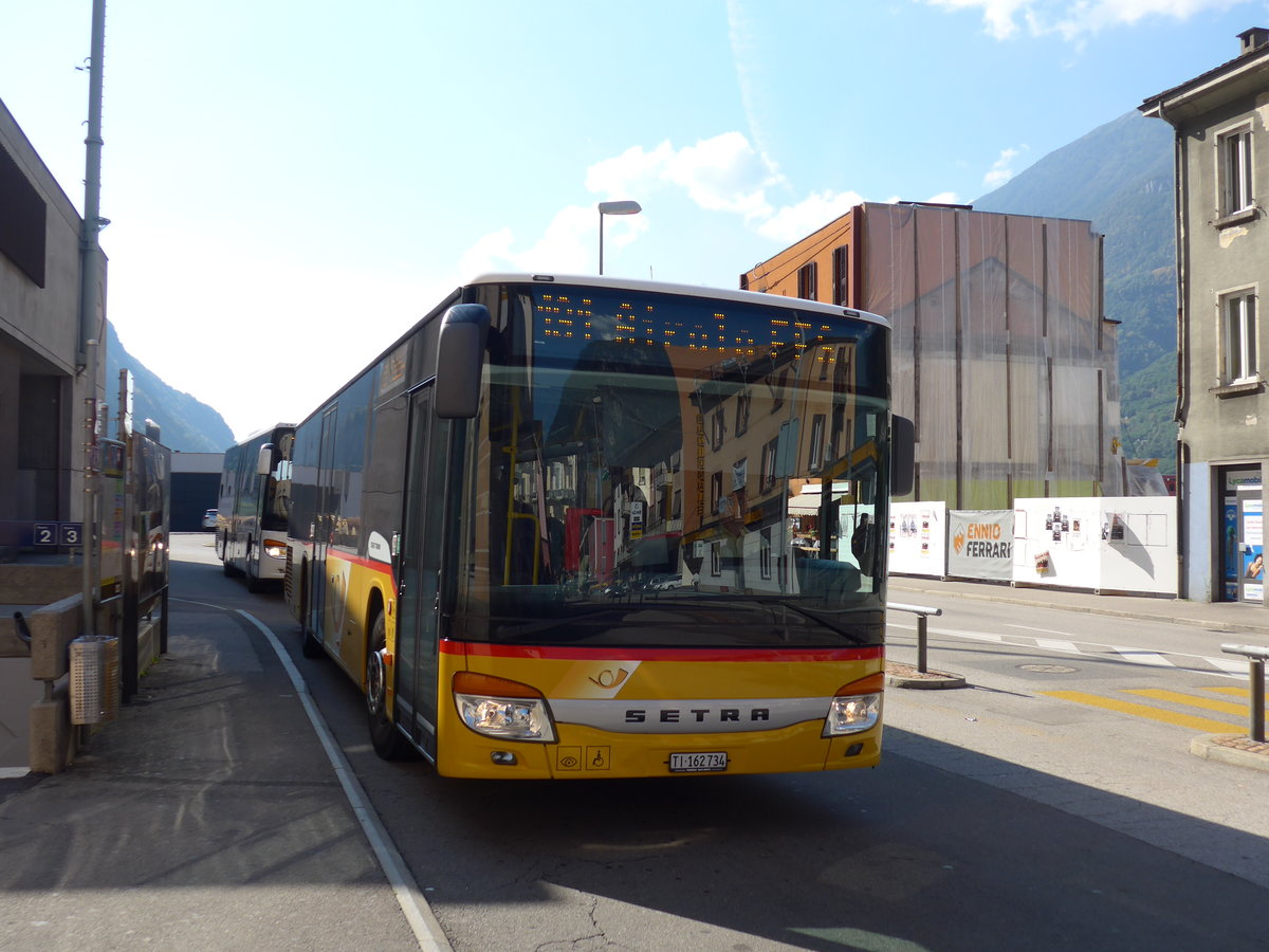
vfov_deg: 41.8
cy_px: 476
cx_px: 634
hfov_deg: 54.0
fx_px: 1246
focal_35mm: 34
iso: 80
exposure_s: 1/1000
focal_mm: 7
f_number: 2.8
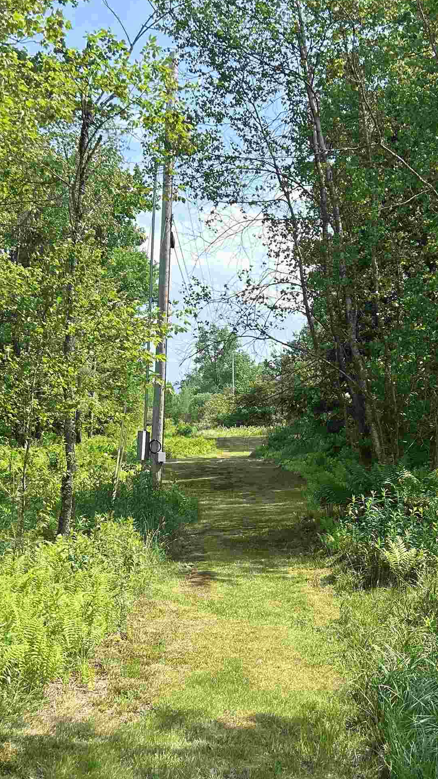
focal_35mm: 45
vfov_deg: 45.3
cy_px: 445
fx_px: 929
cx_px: 217
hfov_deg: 26.5
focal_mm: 5.7
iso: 50
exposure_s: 1/1575
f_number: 1.5
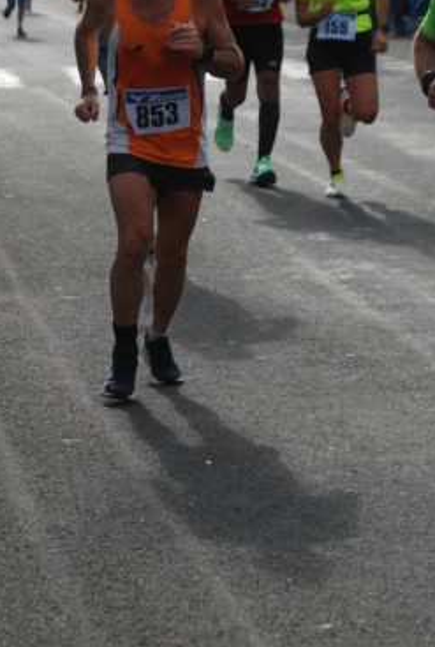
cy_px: 289
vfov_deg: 11.2
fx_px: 3310
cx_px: 177
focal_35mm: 184
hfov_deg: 7.5
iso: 1000
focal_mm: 75
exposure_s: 1/1600
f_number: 5.6
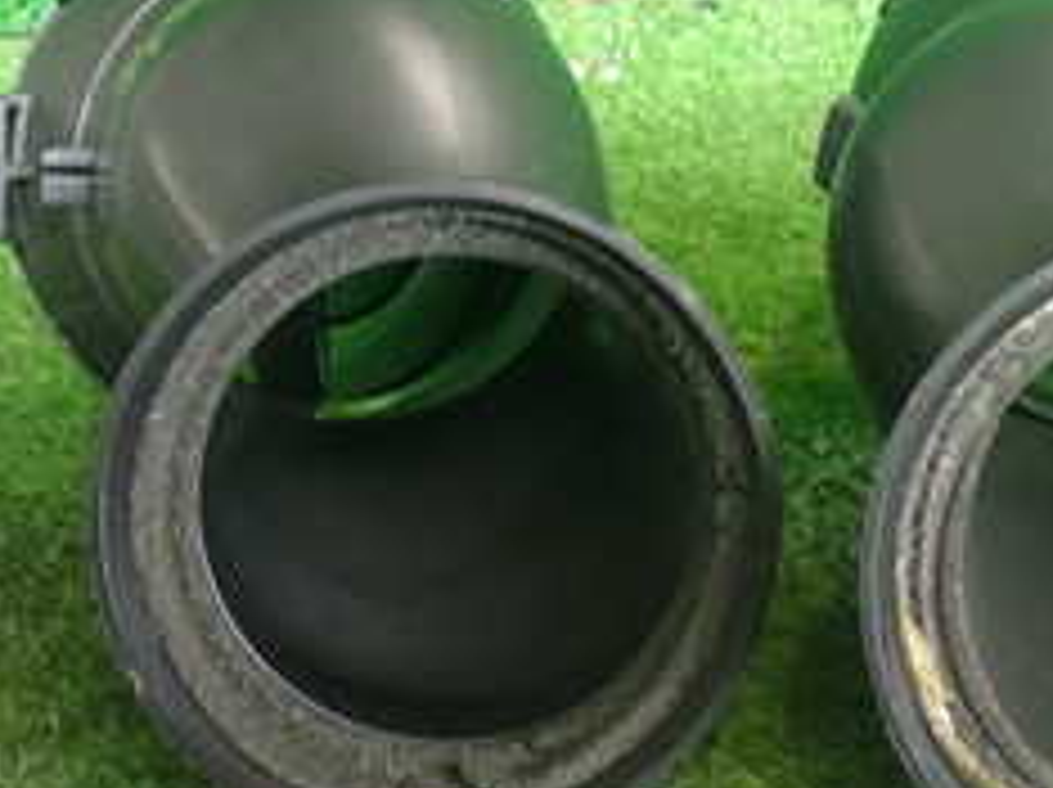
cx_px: 837
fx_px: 2340
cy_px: 279
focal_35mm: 77
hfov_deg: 25.0
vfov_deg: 19.1
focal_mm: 5.4
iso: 200
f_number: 2.3
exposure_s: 1/40
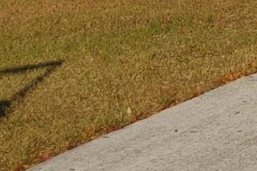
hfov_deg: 10.7
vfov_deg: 7.6
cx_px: 586
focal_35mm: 168
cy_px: -249
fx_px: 1199
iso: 50
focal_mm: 5.58
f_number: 1.8
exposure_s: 1/2778
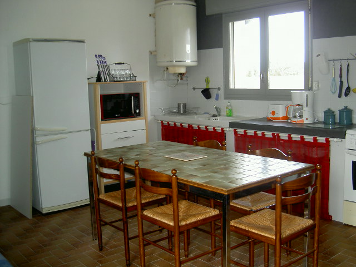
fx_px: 401
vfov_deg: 36.8
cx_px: 178
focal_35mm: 39
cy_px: 134
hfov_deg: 47.9
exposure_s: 1/59.5
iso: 100
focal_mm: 8
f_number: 2.8
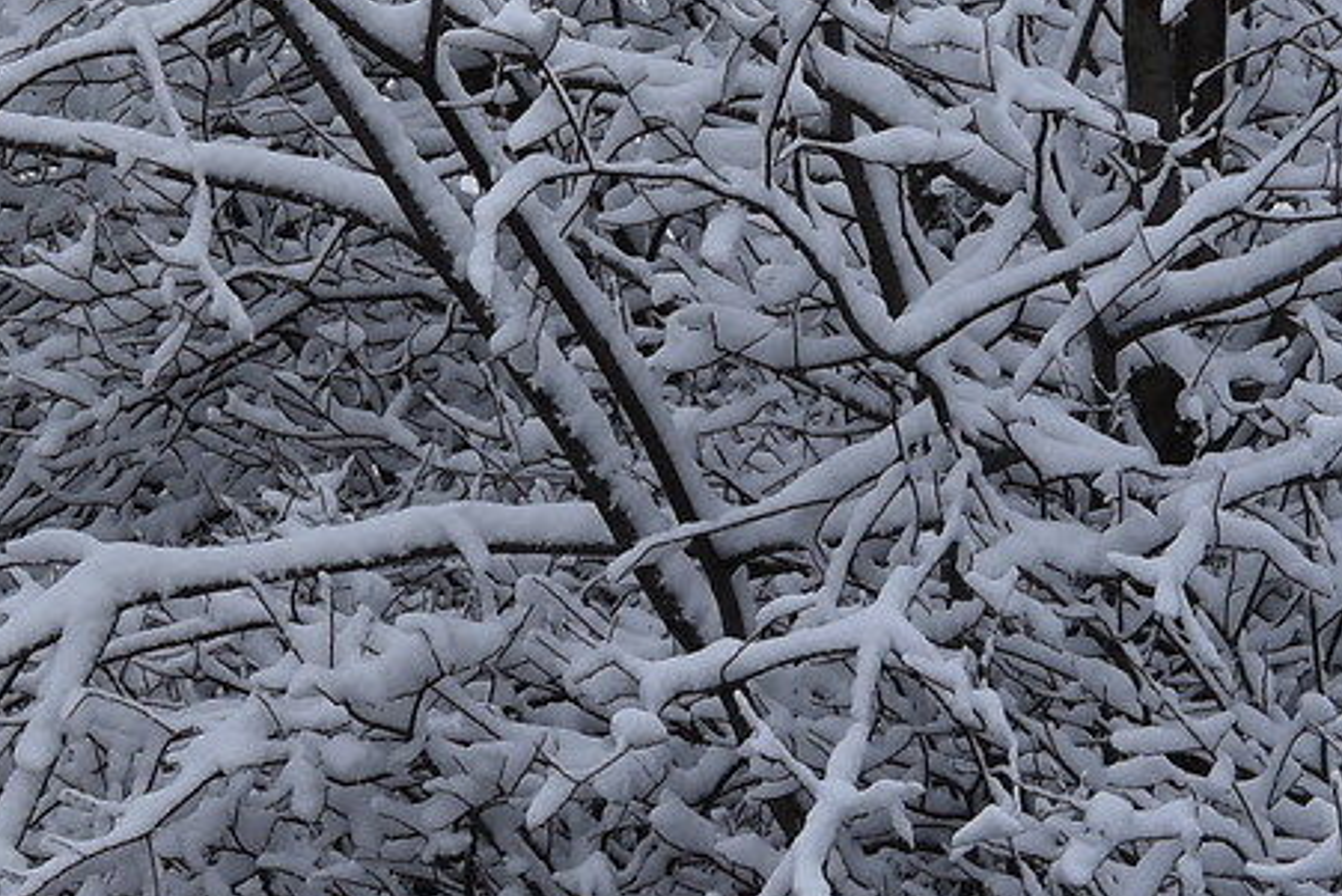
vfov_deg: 5.1
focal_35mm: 266
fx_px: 9918
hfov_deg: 7.3
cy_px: -1063
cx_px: -1779
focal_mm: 50
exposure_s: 1/100
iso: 200
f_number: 16
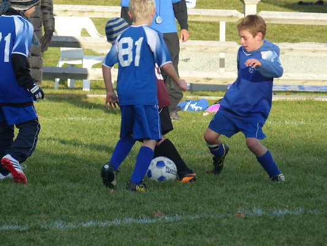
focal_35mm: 468
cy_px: 123
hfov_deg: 4.2
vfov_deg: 3.2
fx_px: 4422
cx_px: 164
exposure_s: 1/500
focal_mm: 84.3
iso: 200
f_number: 2.8
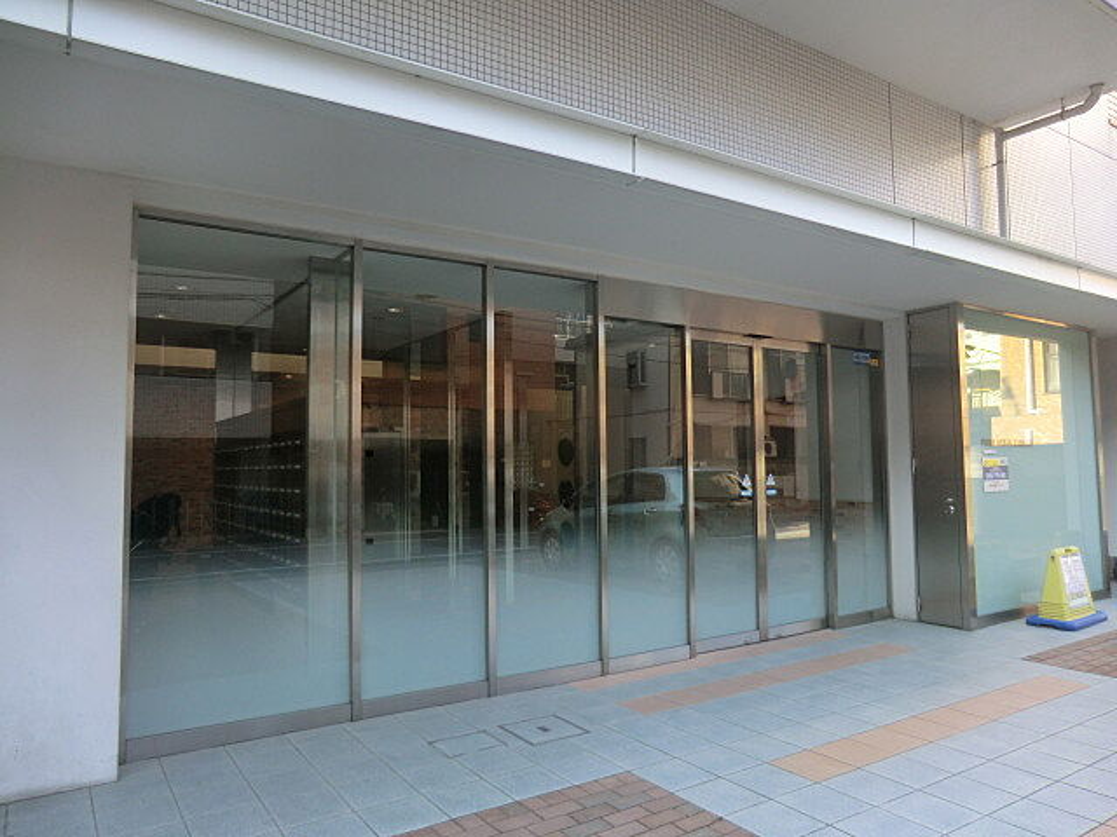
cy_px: 418
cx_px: 558
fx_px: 774
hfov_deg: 71.6
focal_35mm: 24
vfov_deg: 56.8
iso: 80
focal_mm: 4.3
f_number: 3.2
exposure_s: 1/80
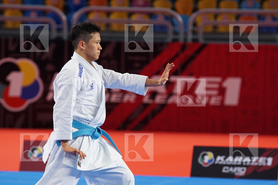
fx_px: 1853
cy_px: 92
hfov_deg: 8.6
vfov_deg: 5.7
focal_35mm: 240
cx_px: 139
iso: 800
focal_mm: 160
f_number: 3.2
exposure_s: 1/400
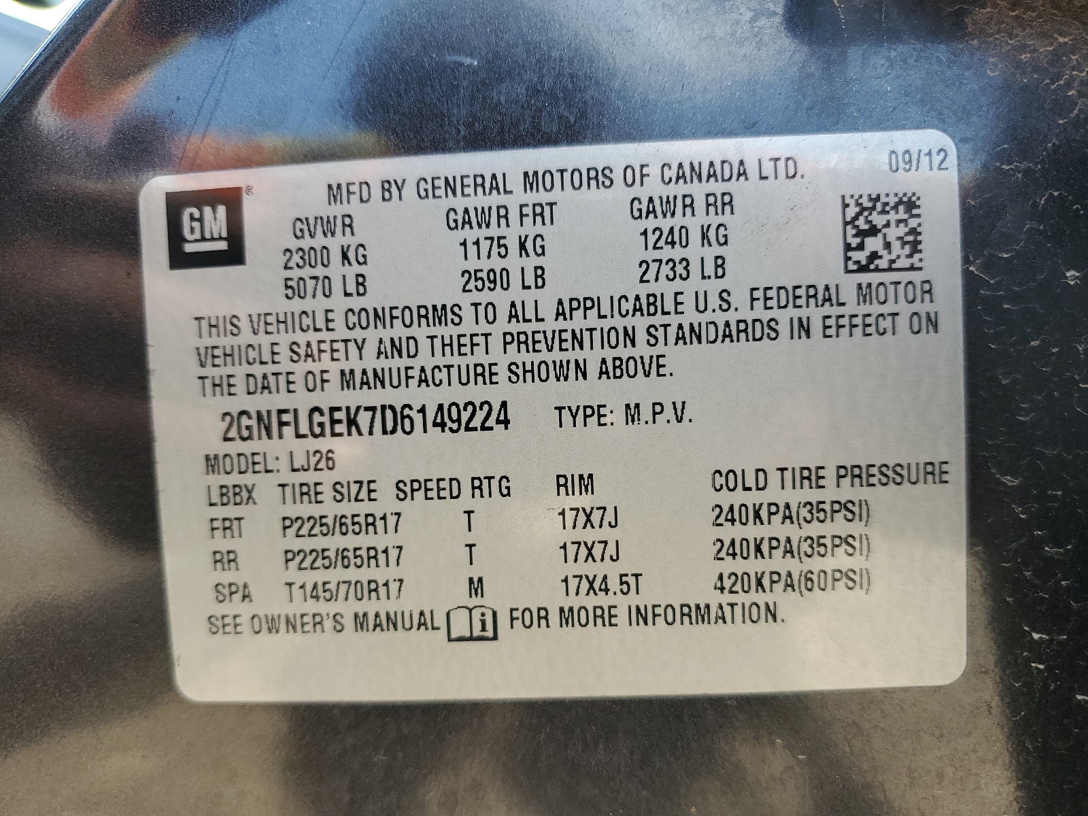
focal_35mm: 26
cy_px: 408
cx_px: 544
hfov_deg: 67.3
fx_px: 817
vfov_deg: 53.1
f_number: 1.5
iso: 50
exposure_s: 1/357
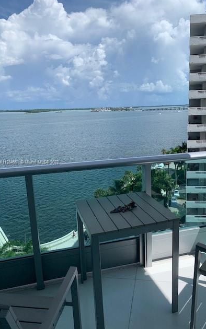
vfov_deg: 66.5
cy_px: 162
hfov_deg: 44.3
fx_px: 251
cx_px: 124
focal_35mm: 28
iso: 25
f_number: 1.8
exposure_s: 1/3521
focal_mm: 4.25
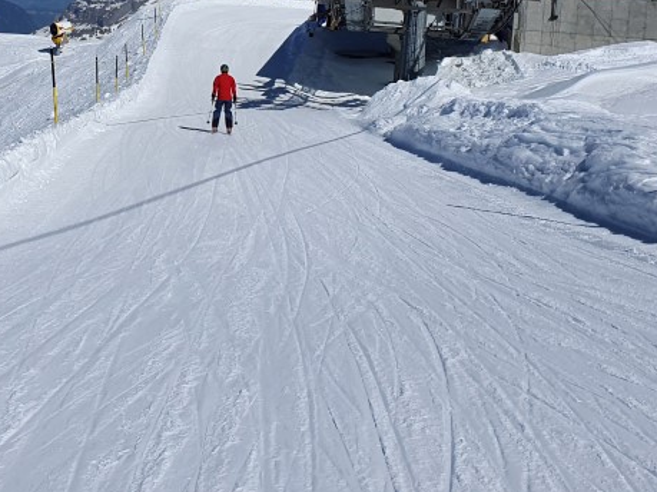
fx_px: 1101
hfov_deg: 32.8
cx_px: 189
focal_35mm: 58
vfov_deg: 24.0
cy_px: -14
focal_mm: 4.32
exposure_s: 1/7232
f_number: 2.4
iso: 50
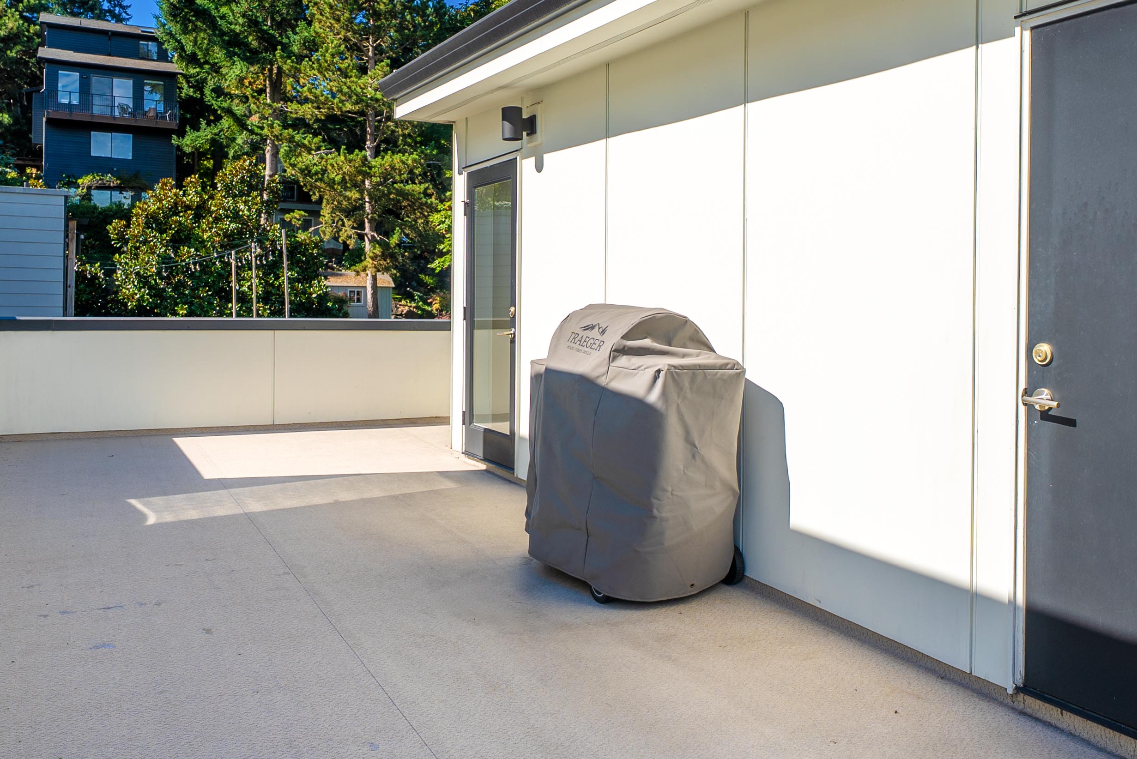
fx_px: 979
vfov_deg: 42.2
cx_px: 573
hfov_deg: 60.3
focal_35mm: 31
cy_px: 308
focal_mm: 18
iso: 80
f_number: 7.1
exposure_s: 1/200
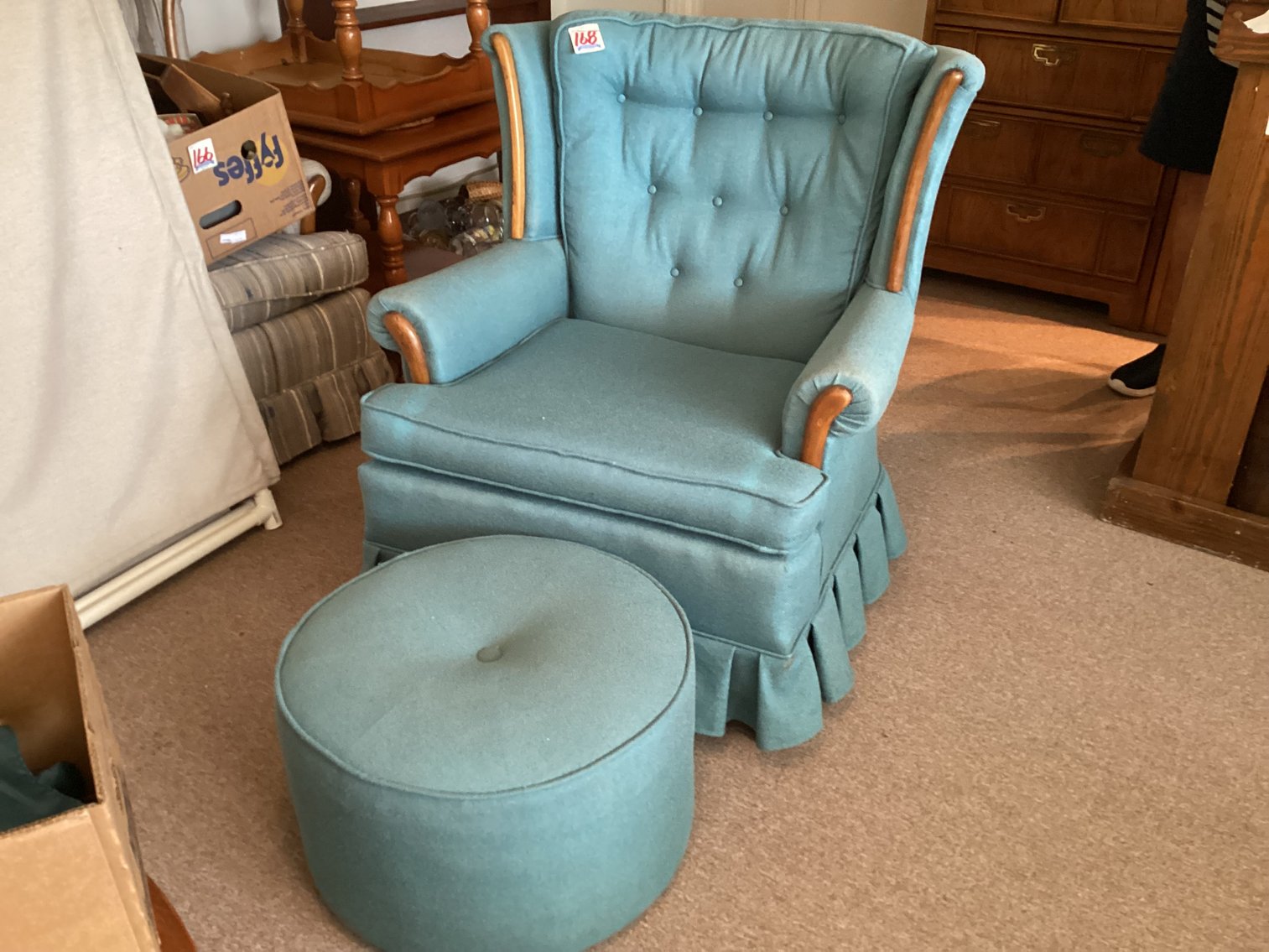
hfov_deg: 58.3
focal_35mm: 31
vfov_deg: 45.4
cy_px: 476
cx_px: 634
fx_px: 1137
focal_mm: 3.3
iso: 320
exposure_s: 1/25
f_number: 2.4
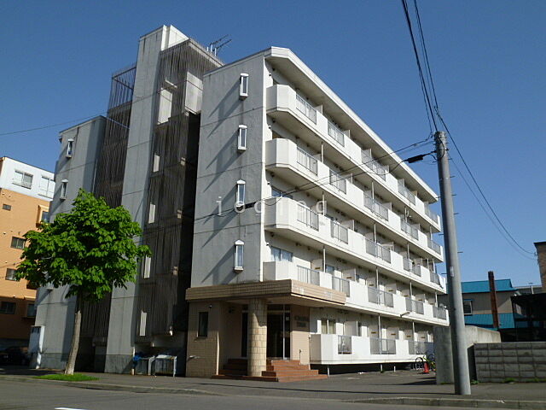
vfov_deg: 46.8
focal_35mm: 30
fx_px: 473
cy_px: 205
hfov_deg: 60.0
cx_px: 273
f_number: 5
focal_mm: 5.4
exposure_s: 1/400
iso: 80
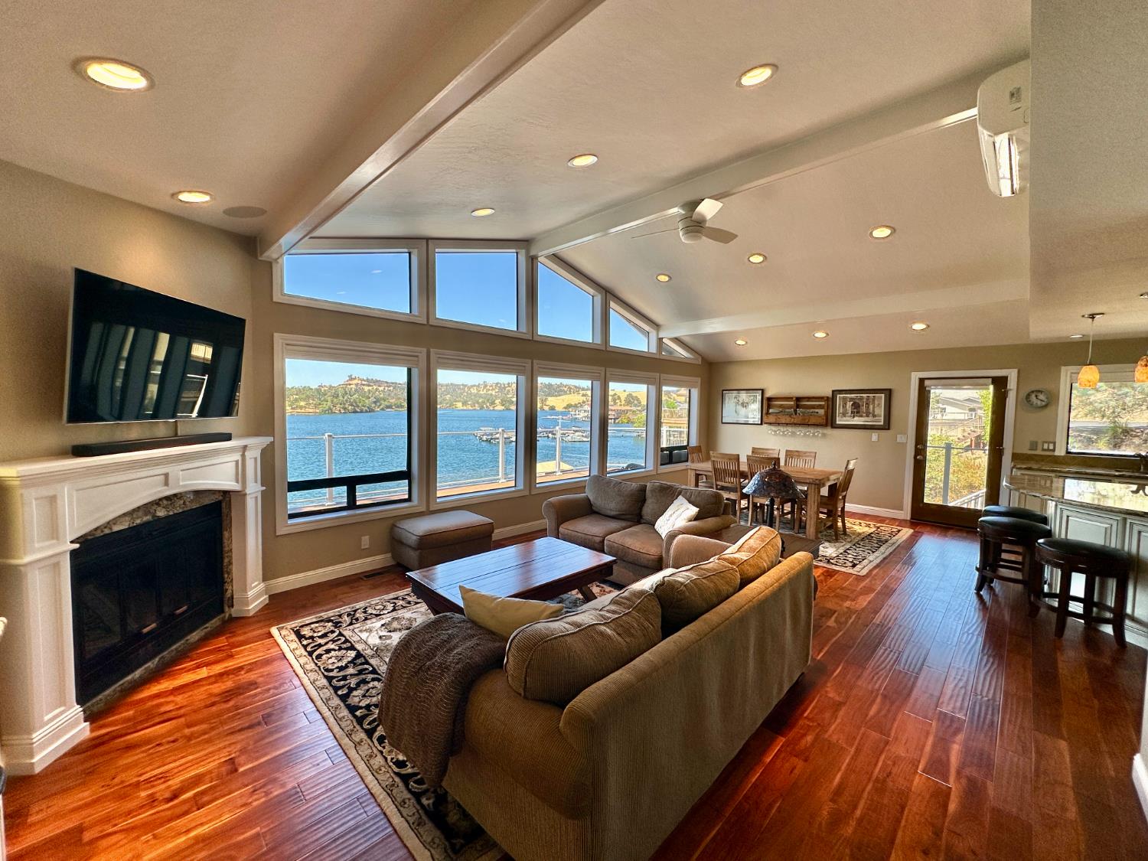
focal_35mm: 14
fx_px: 464
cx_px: 574
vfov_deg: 85.7
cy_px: 430
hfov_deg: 102.1
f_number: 2.2
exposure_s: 1/240
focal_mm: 2.22
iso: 40
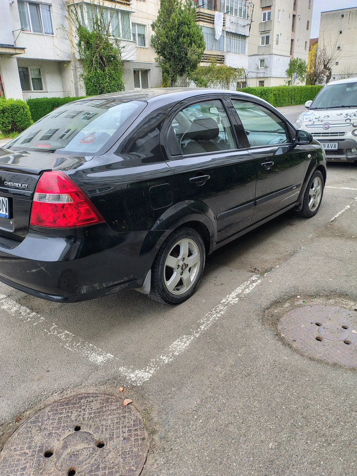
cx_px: 178
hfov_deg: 54.9
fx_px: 344
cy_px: 238
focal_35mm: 25
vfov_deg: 69.4
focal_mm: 4.71
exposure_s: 1/320
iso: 144
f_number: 1.7
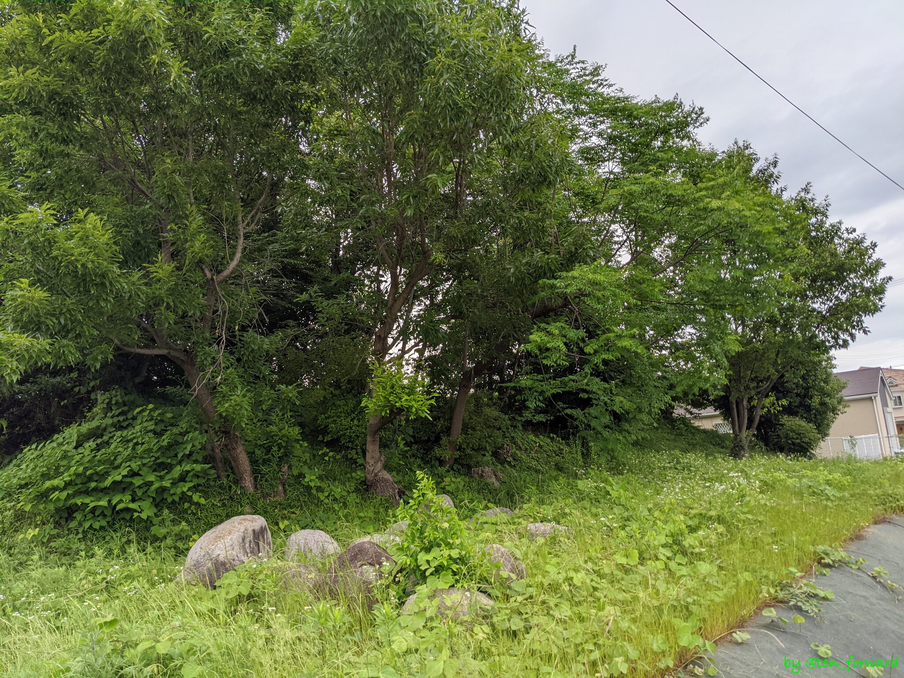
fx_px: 705
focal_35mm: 27
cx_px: 452
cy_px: 339
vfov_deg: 51.4
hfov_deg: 65.3
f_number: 1.73
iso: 60
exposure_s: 1/1235
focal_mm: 4.38
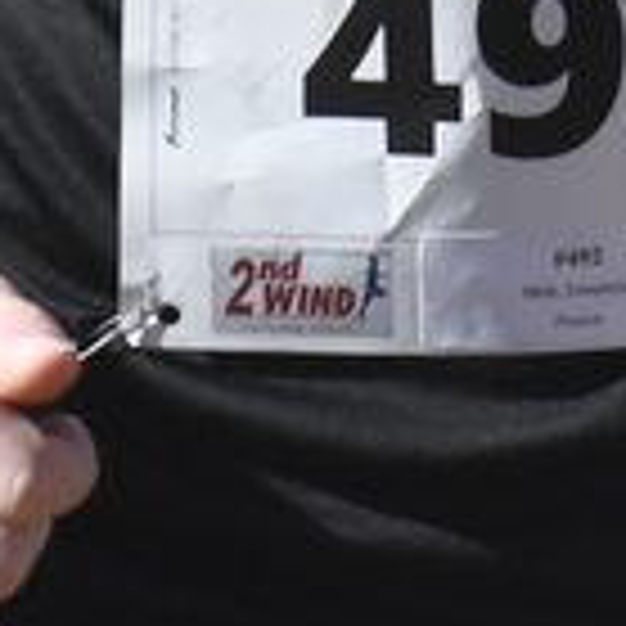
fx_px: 26659
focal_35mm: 1303
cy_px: -1342
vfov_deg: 1.3
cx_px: 369
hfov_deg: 1.3
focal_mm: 95
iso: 400
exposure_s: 1/1000
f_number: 8
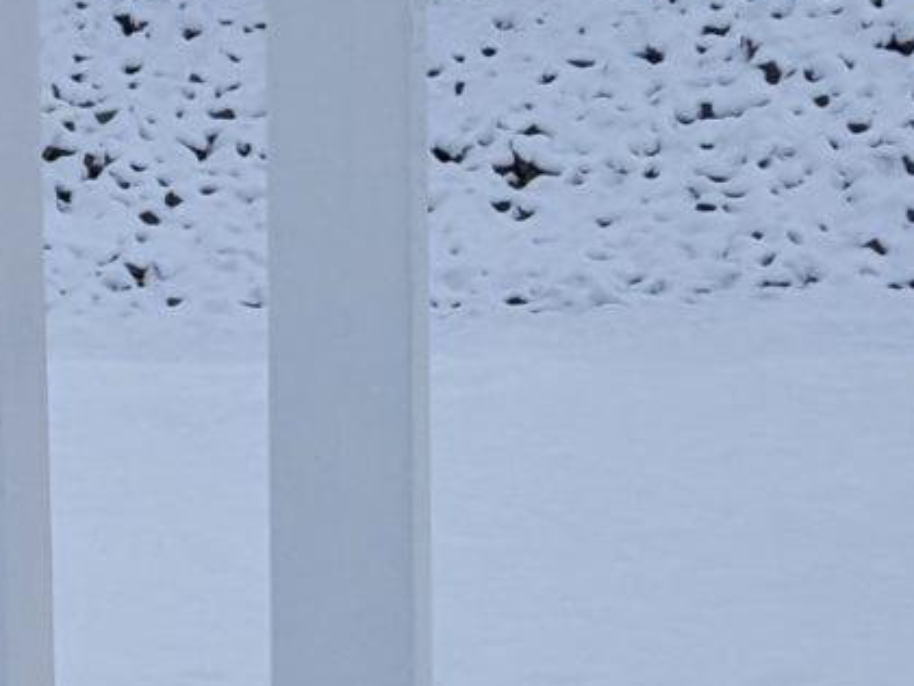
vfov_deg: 8.9
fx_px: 4331
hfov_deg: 10.5
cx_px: -1248
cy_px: -169
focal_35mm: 164
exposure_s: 1/1560
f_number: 1.73
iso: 55
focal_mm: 4.38
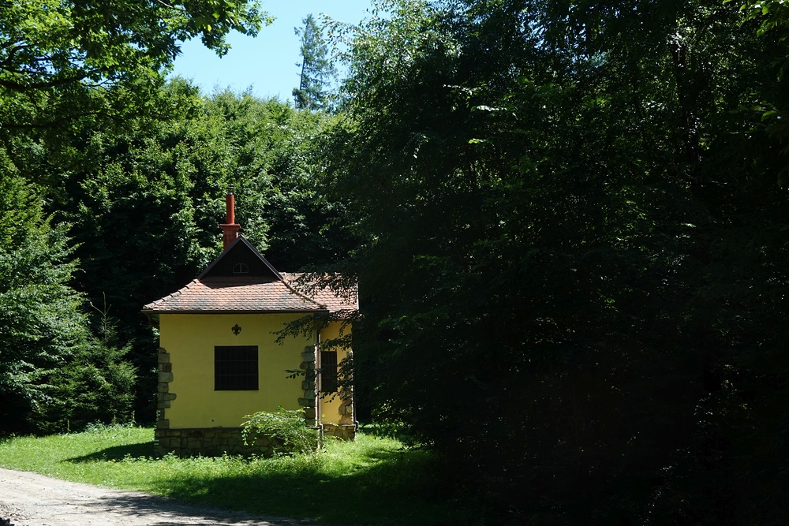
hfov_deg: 35.0
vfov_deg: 23.8
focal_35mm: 57
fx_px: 1249
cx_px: 394
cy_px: 263
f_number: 7.1
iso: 125
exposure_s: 1/125
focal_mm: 21.12
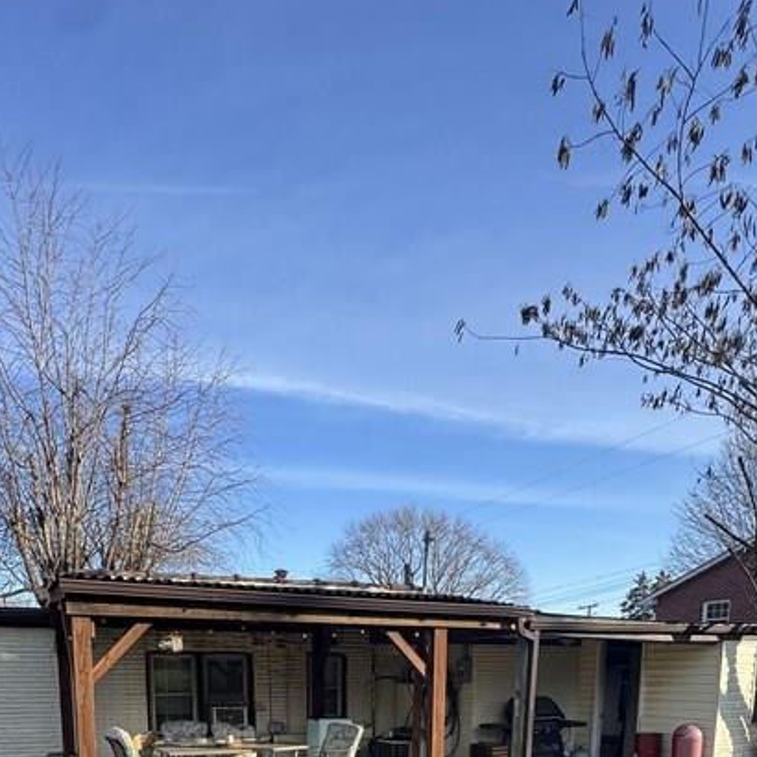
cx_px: 345
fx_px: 718
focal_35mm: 29
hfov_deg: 55.5
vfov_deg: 45.1
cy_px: 790
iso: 40
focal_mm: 2.22
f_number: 2.2
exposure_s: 1/578
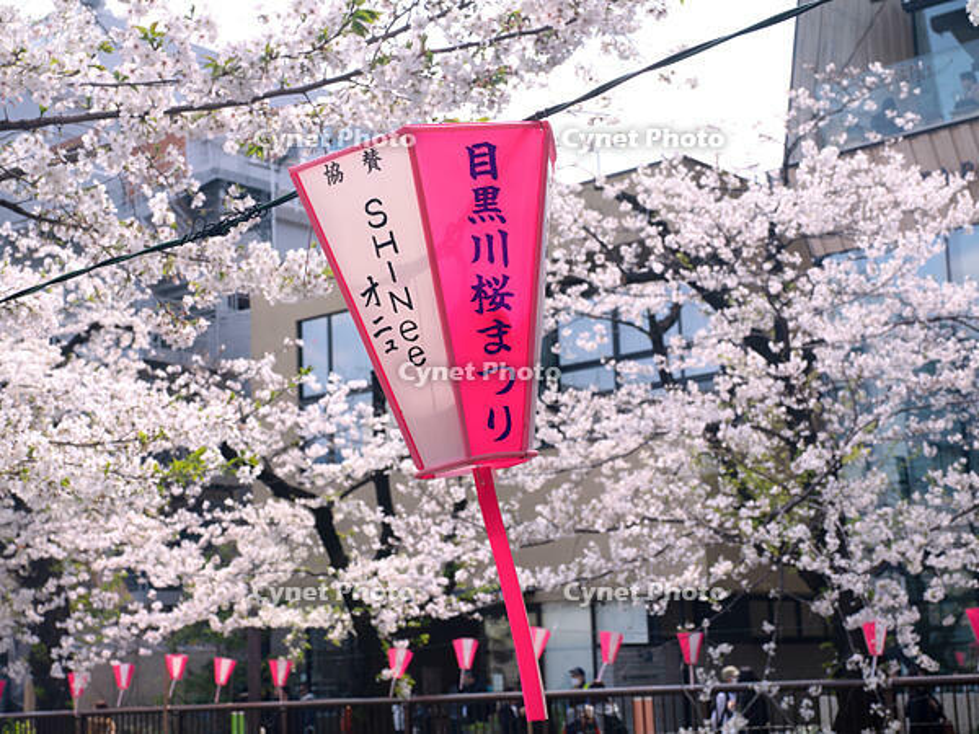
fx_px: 1640
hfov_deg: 33.2
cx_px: 490
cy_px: 367
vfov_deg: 25.2
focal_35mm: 58
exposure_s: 1/125
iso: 200
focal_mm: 29
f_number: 8
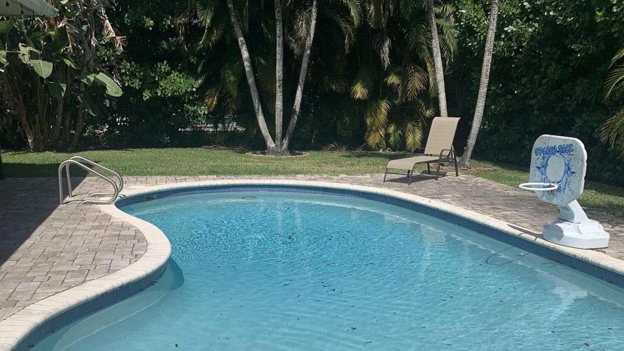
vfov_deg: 29.5
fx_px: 629
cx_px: 312
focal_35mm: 38
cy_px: 334
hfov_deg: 52.8
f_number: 1.8
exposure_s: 1/5405
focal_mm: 4.25
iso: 25
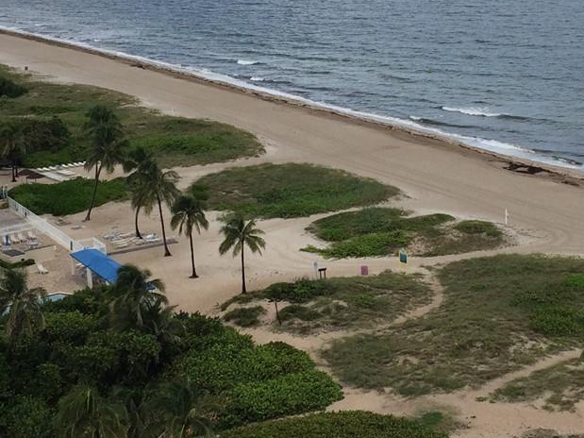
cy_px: 131
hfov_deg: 25.9
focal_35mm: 75
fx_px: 1265
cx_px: 362
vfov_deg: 19.5
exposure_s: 1/2639
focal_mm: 4.15
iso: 32
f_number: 2.2
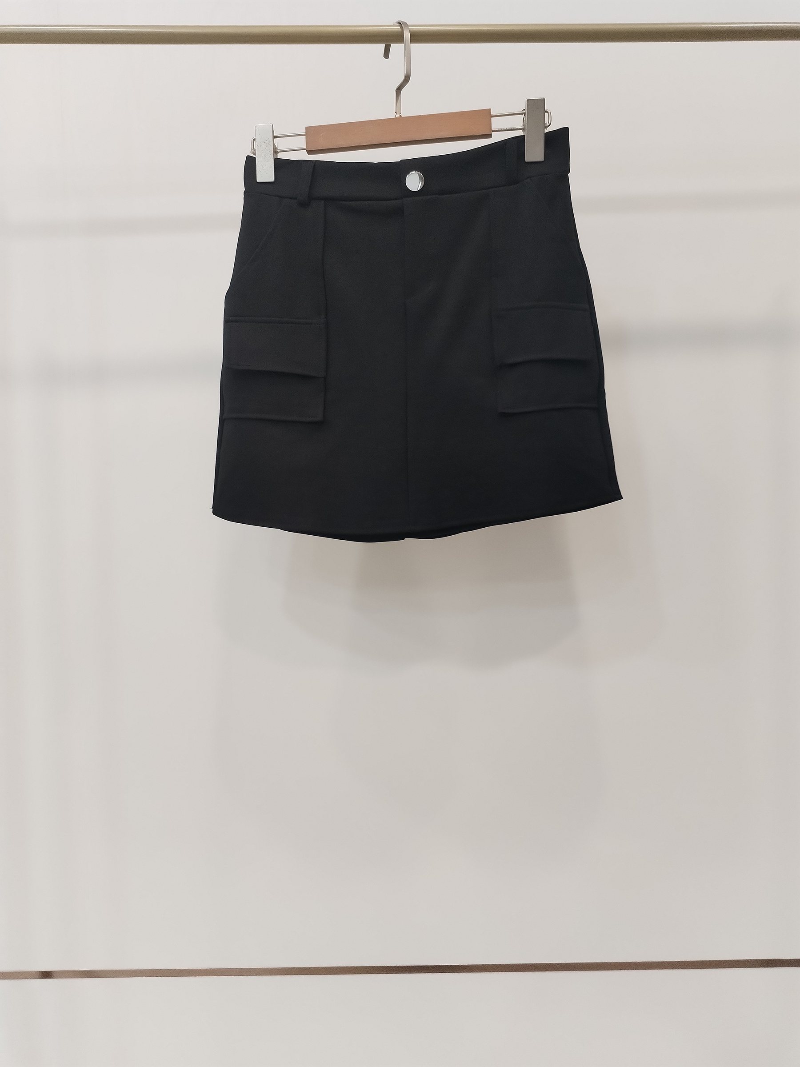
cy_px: 534
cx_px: 400
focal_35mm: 29
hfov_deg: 48.2
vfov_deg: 61.7
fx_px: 894
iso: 451
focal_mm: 4.75
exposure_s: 1/60
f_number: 1.8
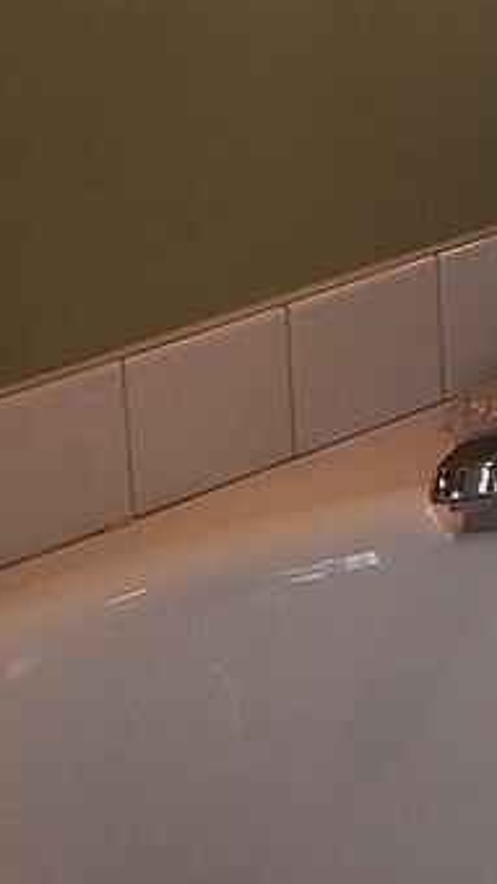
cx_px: 1561
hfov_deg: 8.4
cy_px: -569
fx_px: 2767
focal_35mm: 118
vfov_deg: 16.1
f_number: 1.8
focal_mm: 6.4
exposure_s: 1/120
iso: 64
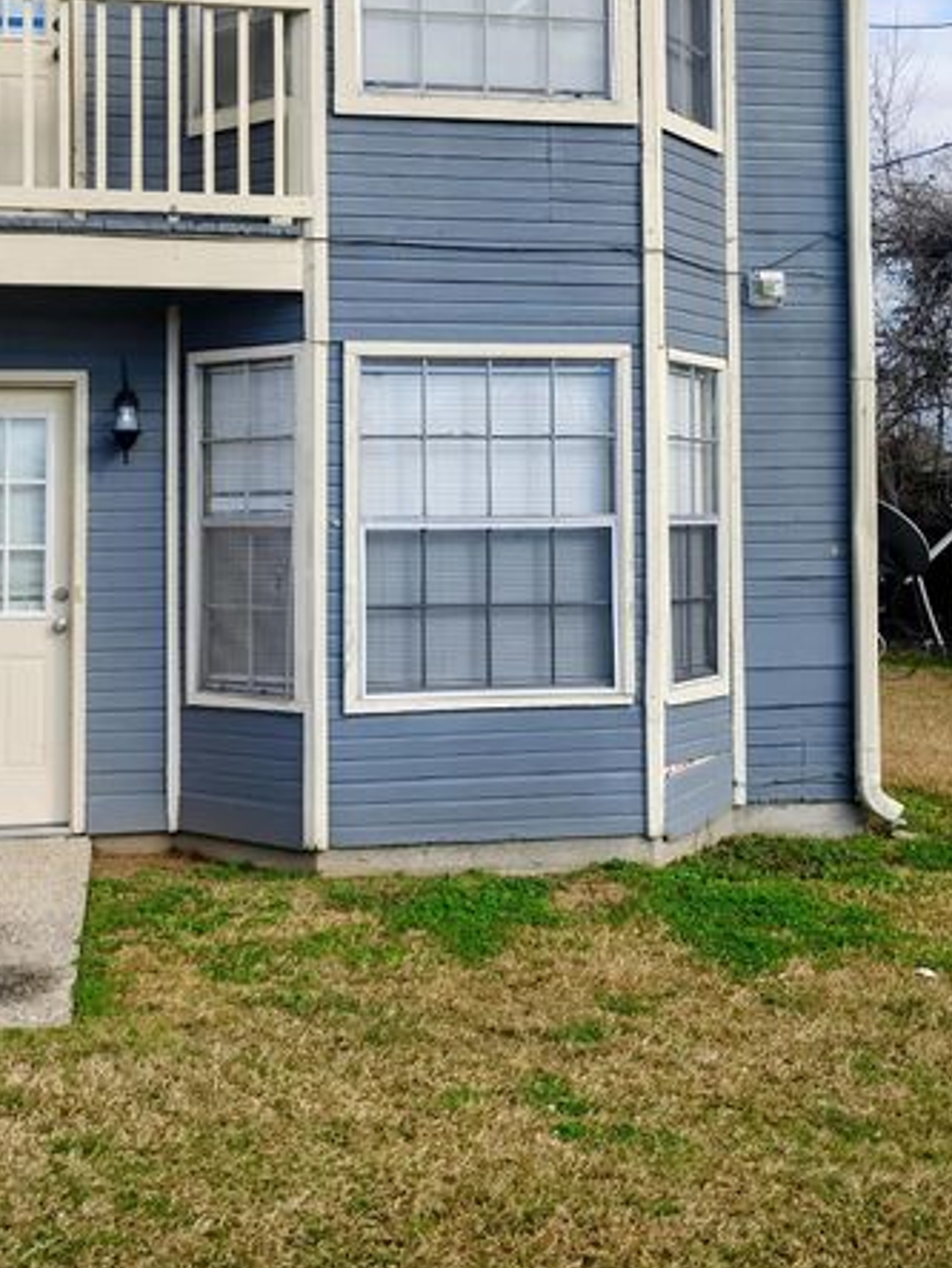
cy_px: 455
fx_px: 1538
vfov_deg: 44.3
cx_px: 440
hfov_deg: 34.4
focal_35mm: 42
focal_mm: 4.26
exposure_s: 1/462
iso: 100
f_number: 1.8
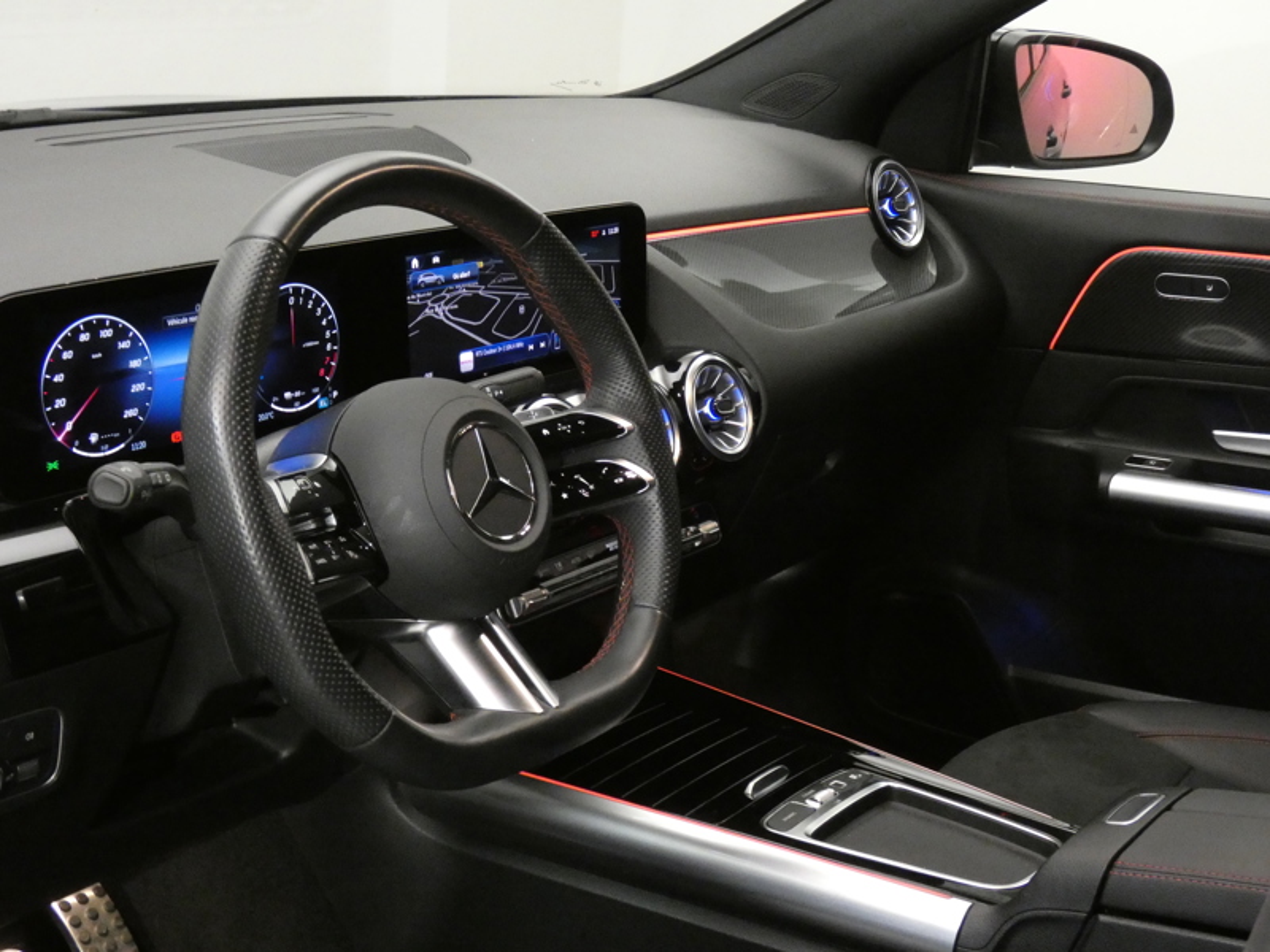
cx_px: 635
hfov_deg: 34.9
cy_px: 476
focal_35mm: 55
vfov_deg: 26.6
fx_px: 2018
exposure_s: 1/15
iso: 1600
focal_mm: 9.9
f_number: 4
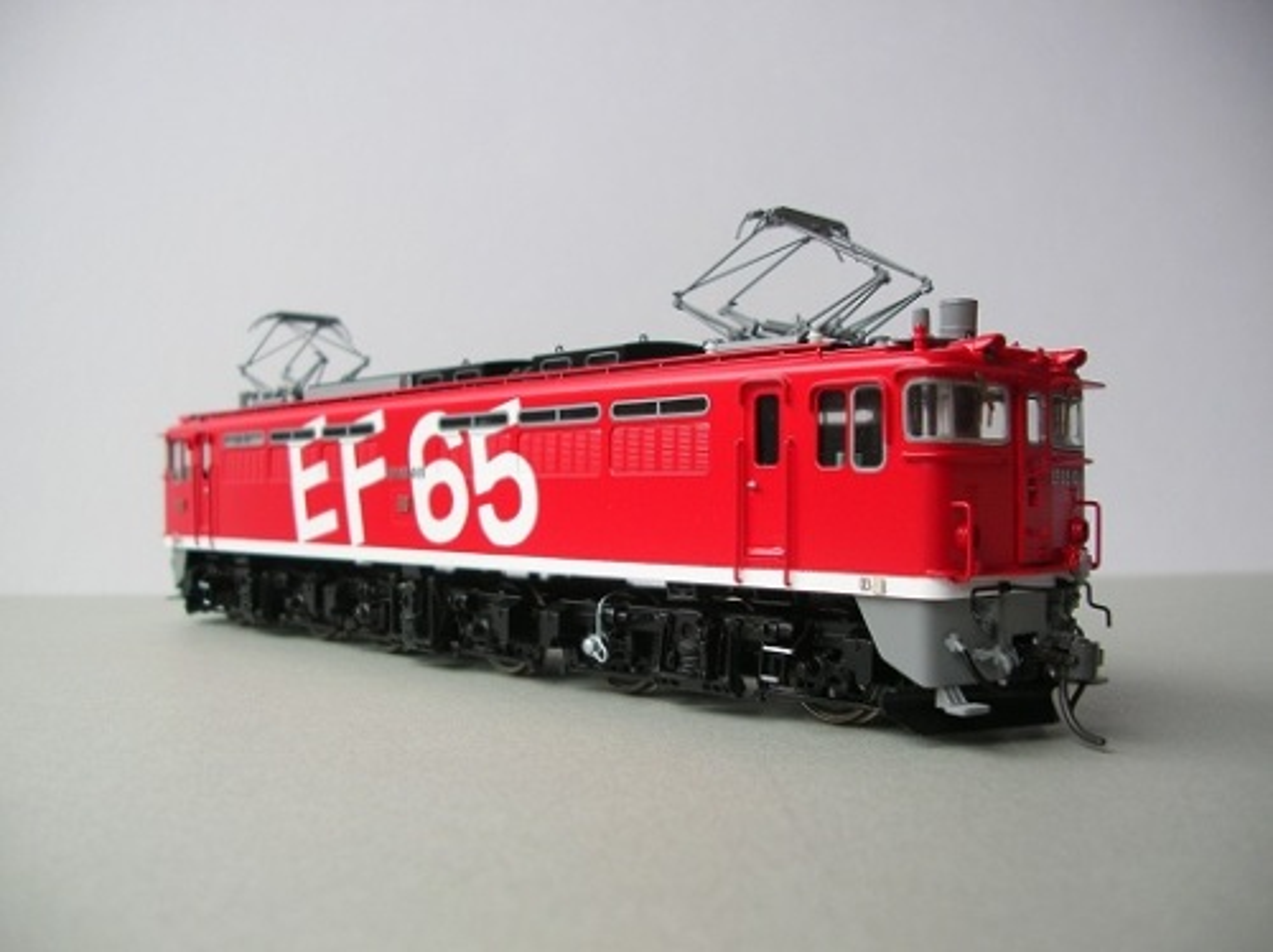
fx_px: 1286
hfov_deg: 52.7
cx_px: 636
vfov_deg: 40.6
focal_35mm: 35
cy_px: 476
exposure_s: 1/85.4
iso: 50
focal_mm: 5.8
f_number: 2.8
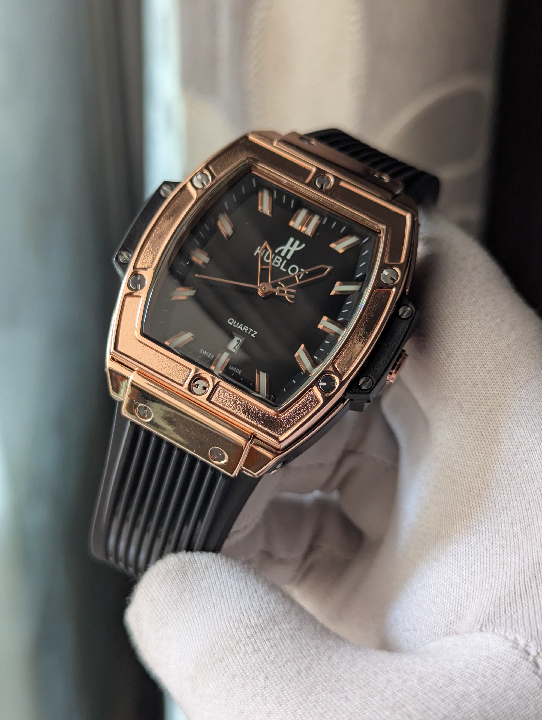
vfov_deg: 39.6
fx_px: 1000
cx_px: 271
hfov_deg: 30.3
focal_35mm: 48
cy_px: 360
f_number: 1.85
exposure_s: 1/277
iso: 263
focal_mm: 6.81
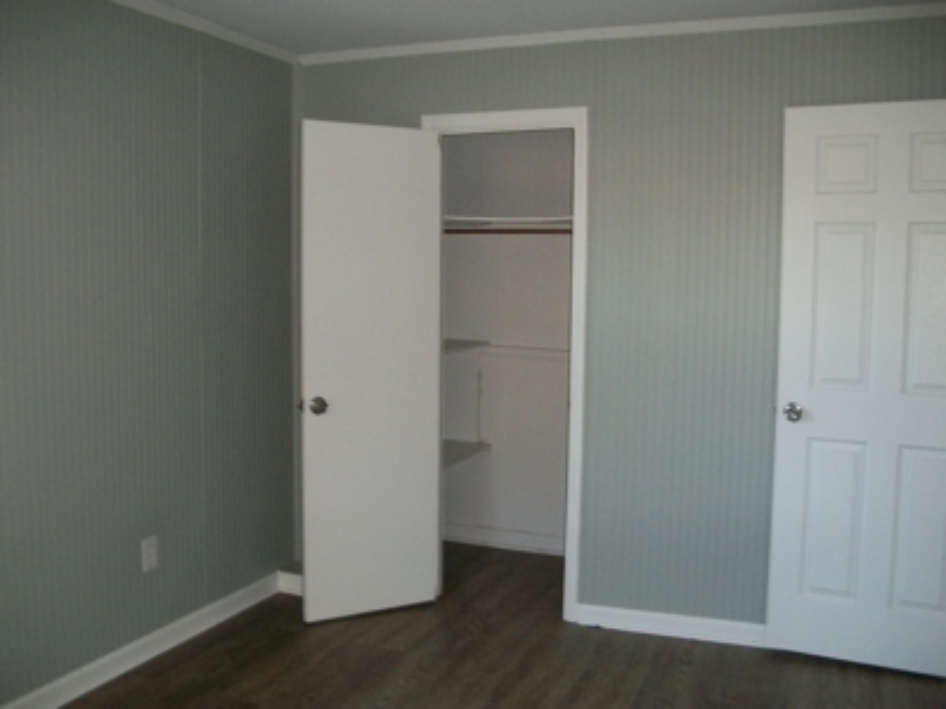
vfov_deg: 44.2
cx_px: 473
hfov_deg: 56.8
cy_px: 354
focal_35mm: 32
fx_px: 875
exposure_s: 1/30
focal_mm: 5.7
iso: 160
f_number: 2.9
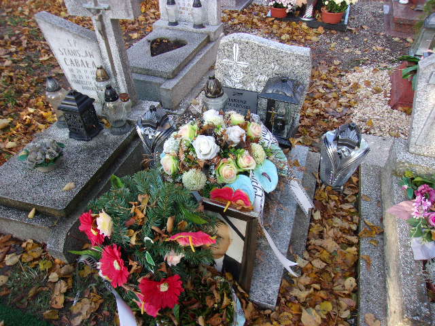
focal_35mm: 27
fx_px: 339
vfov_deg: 51.4
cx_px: 218
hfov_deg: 65.3
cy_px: 163
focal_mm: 4.9
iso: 80
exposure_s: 1/90
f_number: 3
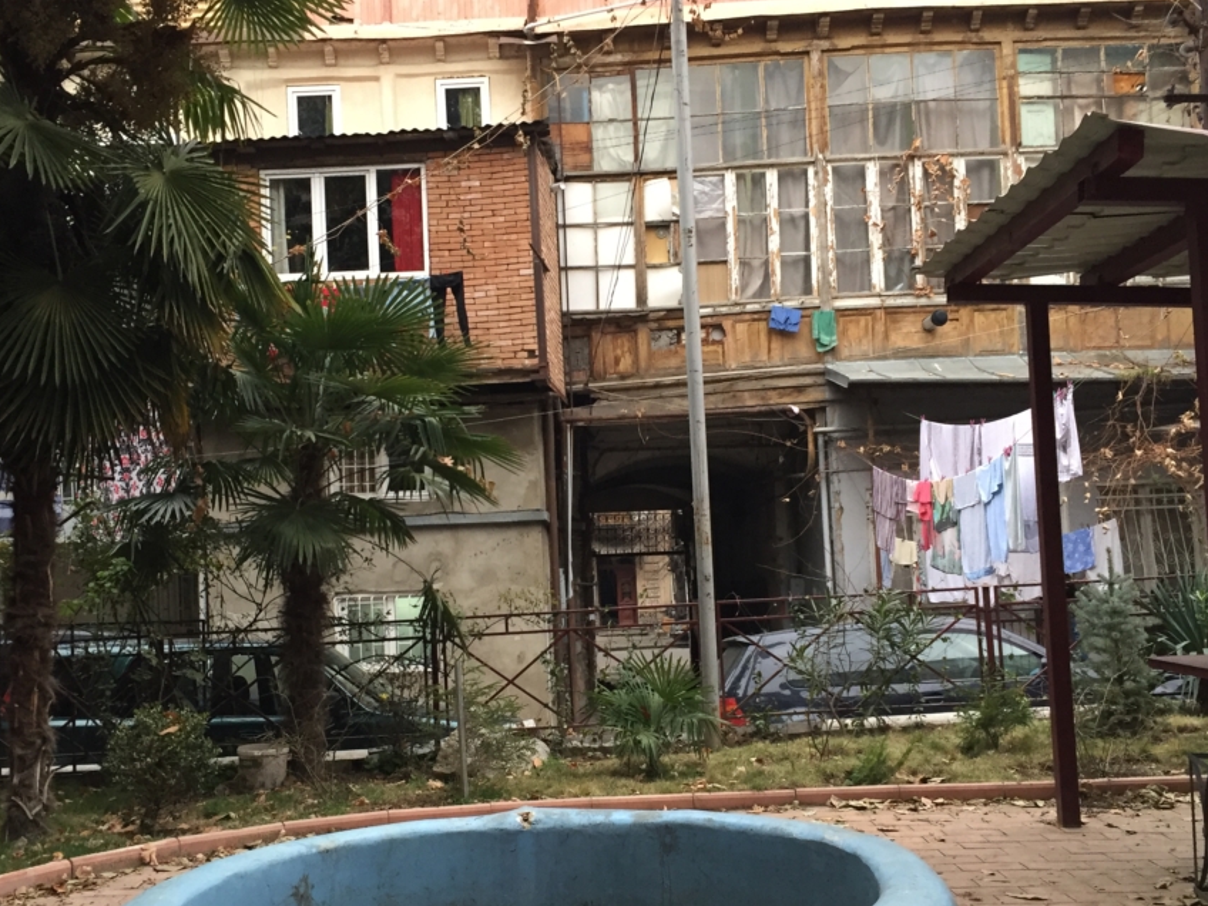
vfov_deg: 36.8
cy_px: 504
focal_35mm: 39
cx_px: 537
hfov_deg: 47.8
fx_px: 1361
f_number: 2.2
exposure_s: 1/33
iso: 125
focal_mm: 4.15
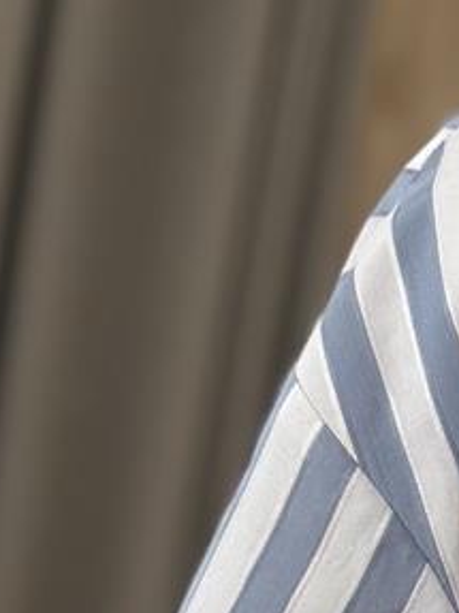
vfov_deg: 6.9
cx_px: 1144
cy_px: 1521
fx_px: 4742
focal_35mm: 268
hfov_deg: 5.3
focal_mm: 6.86
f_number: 1.78
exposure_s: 1/177
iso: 64
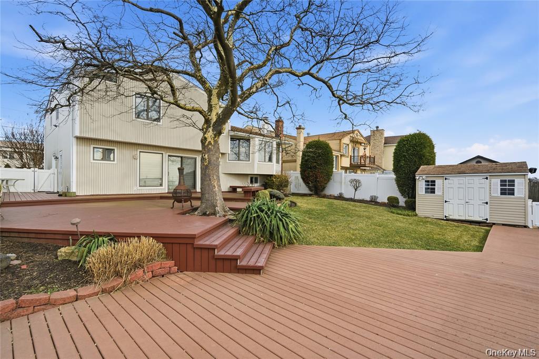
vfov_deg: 73.7
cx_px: 270
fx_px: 239
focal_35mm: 16
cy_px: 180
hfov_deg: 96.8
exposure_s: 1/8000
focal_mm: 16
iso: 500
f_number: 8
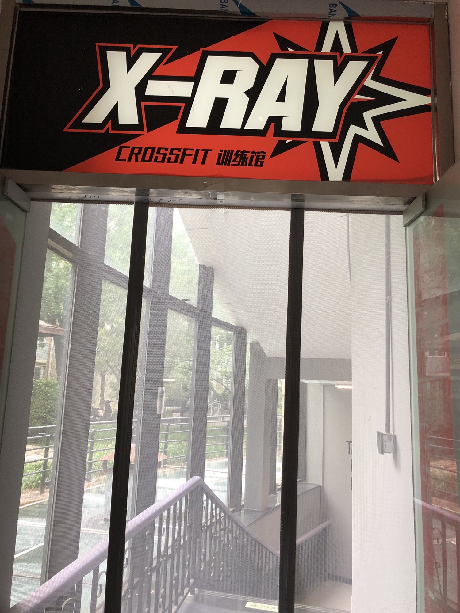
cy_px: 306
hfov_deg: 49.7
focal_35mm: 28
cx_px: 230
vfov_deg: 63.4
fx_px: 496
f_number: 1.8
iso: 32
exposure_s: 1/33
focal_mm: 3.99
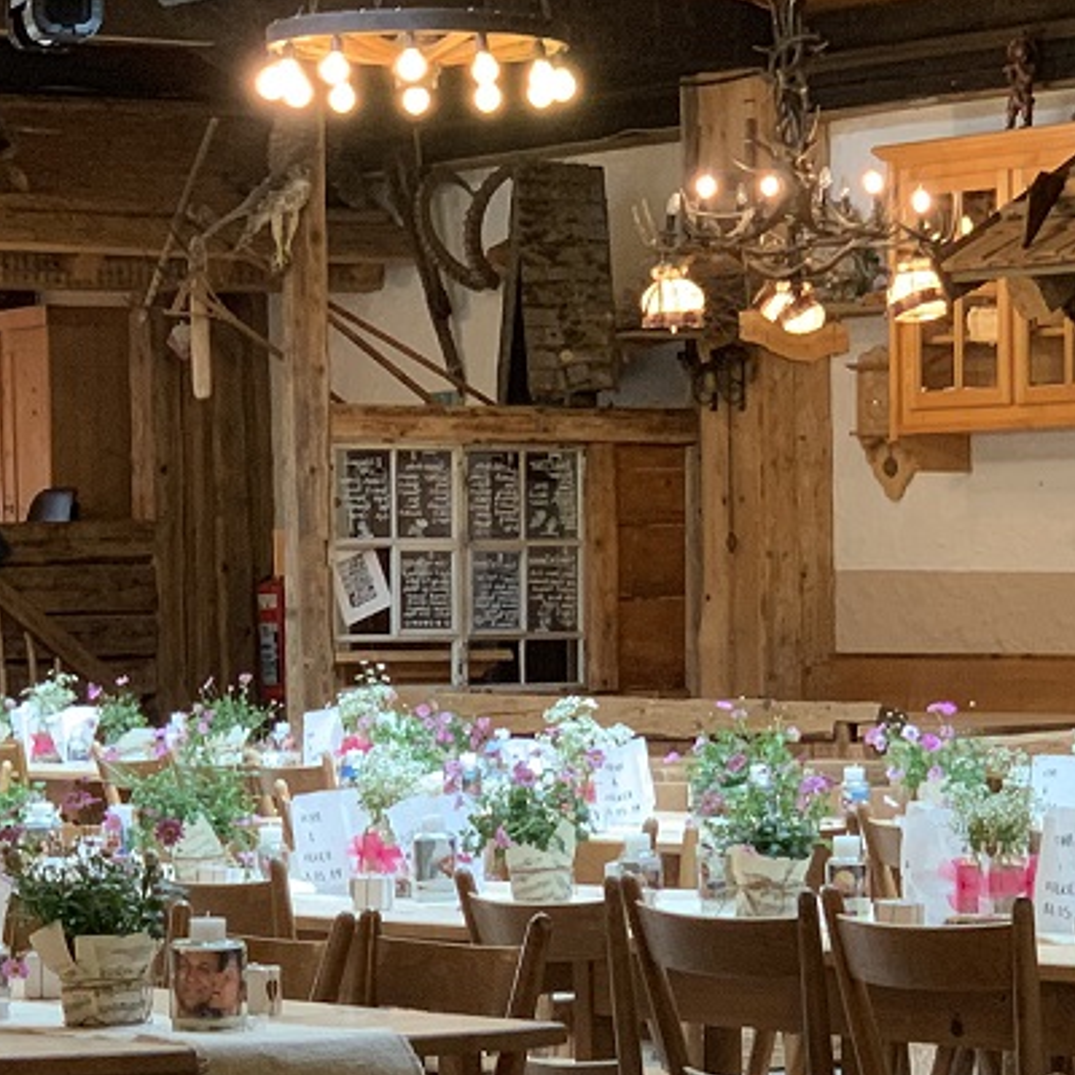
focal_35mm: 139
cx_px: 511
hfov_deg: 12.6
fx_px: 4884
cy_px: 954
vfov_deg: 12.5
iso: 160
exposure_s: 1/50
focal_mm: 6
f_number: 2.4
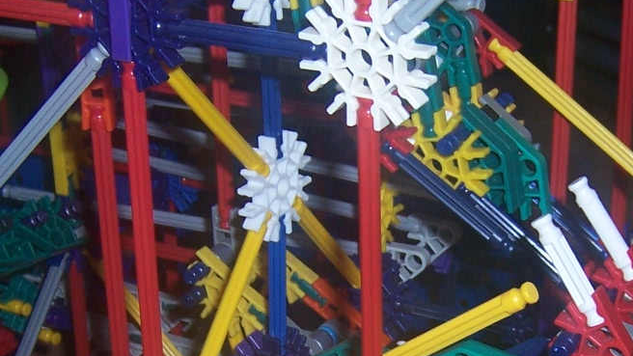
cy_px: 387
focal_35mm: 85
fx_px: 1427
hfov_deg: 25.0
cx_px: 332
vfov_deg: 13.9
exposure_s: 1/60
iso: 80
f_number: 2.8
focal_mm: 5.5
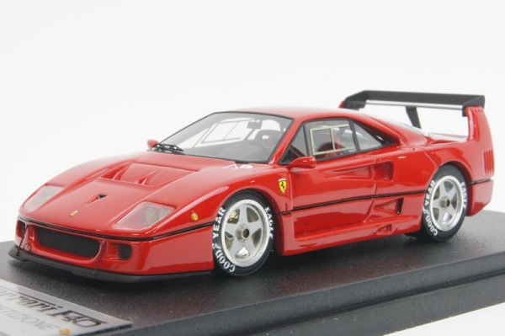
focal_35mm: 82
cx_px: 252
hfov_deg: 24.6
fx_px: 1156
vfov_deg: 16.5
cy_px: 168
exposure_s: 1/3
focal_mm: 55
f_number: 36
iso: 1600
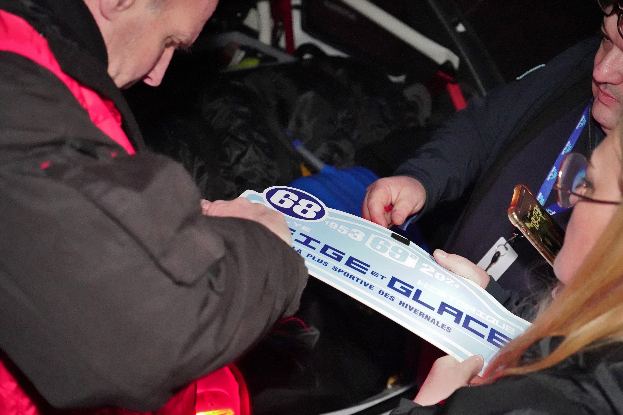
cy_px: 208
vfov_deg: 26.0
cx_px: 312
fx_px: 900
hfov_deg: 38.2
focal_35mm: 52
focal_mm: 52
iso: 20000
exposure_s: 1/125
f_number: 5
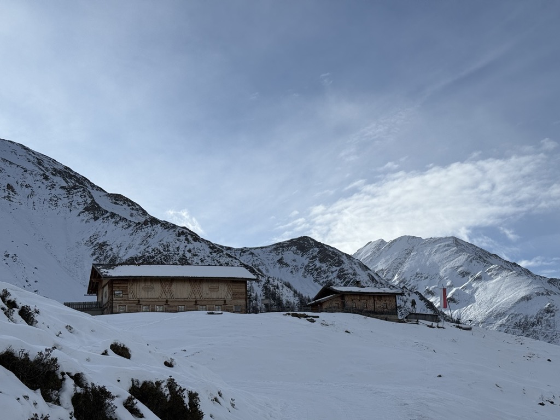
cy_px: 210
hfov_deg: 39.7
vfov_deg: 30.3
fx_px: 777
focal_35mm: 48
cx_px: 280
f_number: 1.78
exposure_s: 1/11364
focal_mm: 6.76
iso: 64
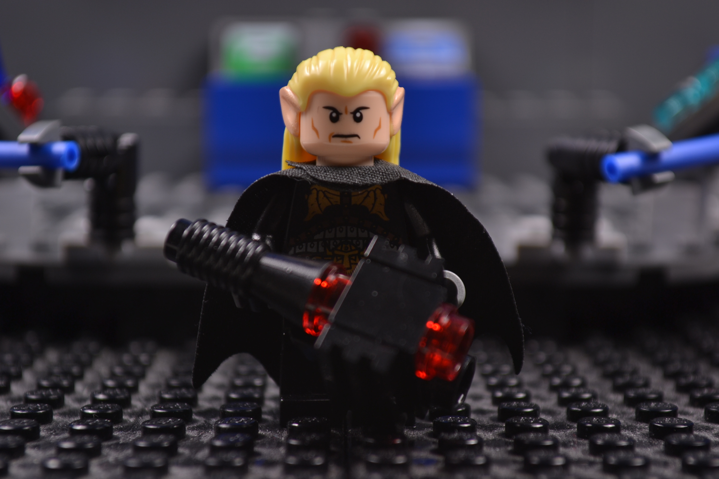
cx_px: 360
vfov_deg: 16.6
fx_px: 1648
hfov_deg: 24.6
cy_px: 240
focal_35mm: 82
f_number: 5.6
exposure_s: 1/25
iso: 100
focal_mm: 55
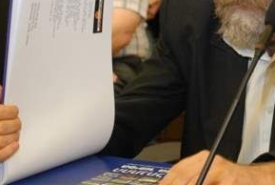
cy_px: 29
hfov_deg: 13.8
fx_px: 1113
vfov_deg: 9.5
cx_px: 301
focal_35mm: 145
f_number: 4.5
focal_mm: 35
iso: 800
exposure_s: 1/40
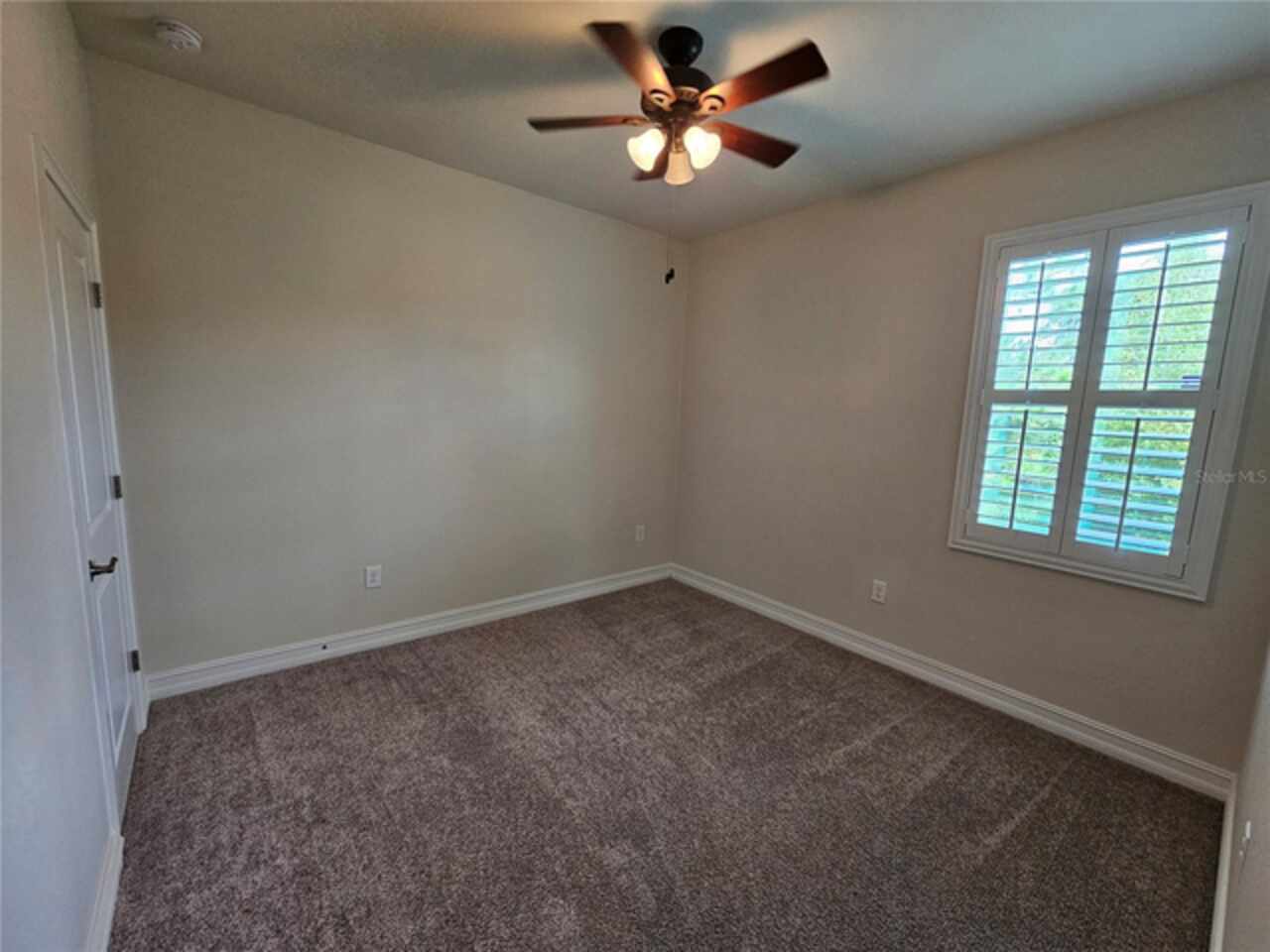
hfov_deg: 106.2
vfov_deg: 89.9
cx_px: 635
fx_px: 477
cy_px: 476
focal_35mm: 13
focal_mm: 2.2
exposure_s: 1/60
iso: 200
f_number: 2.2
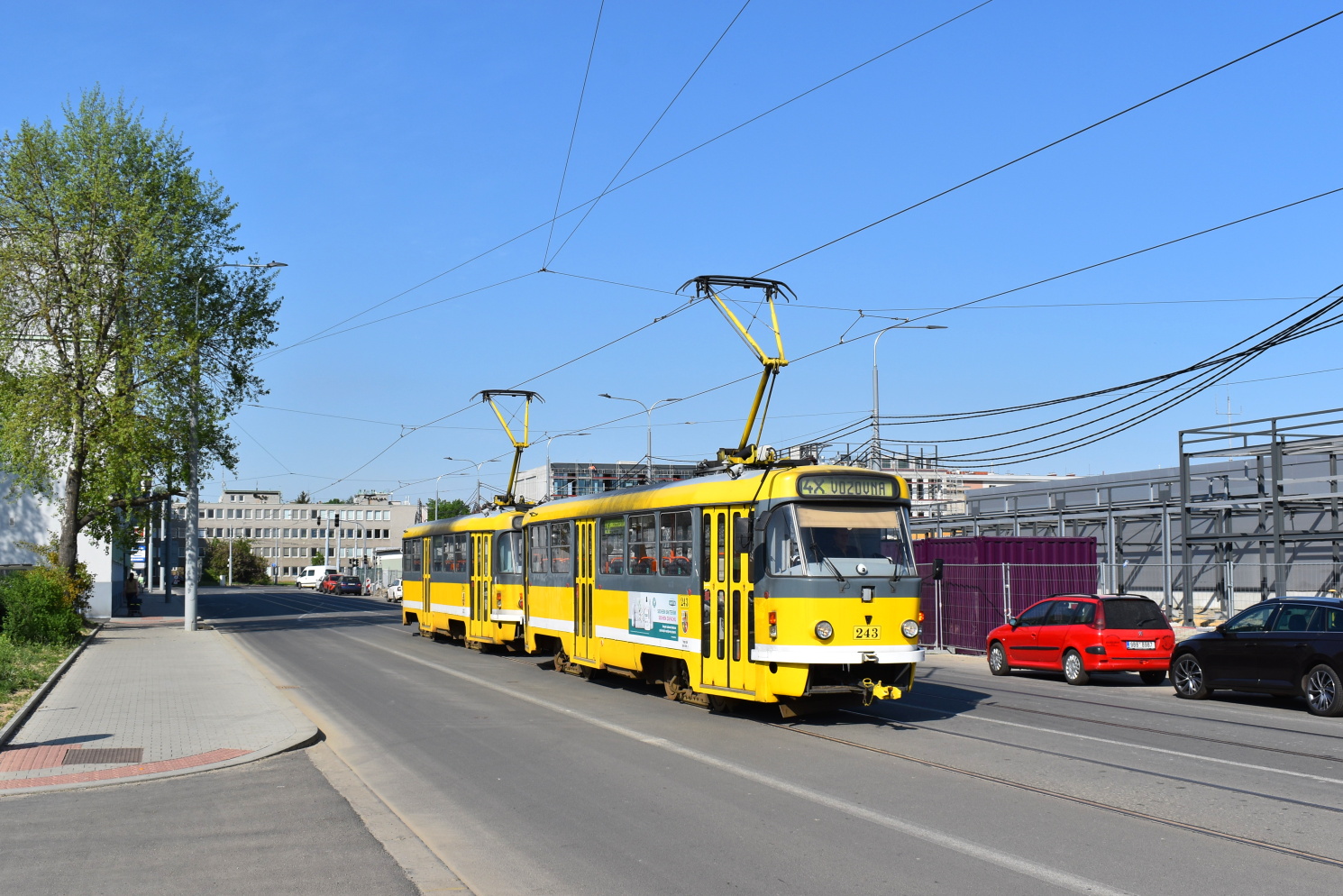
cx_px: 672
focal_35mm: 38
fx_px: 1399
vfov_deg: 35.5
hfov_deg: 51.3
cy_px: 448
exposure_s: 1/400
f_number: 10
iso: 200
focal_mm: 25
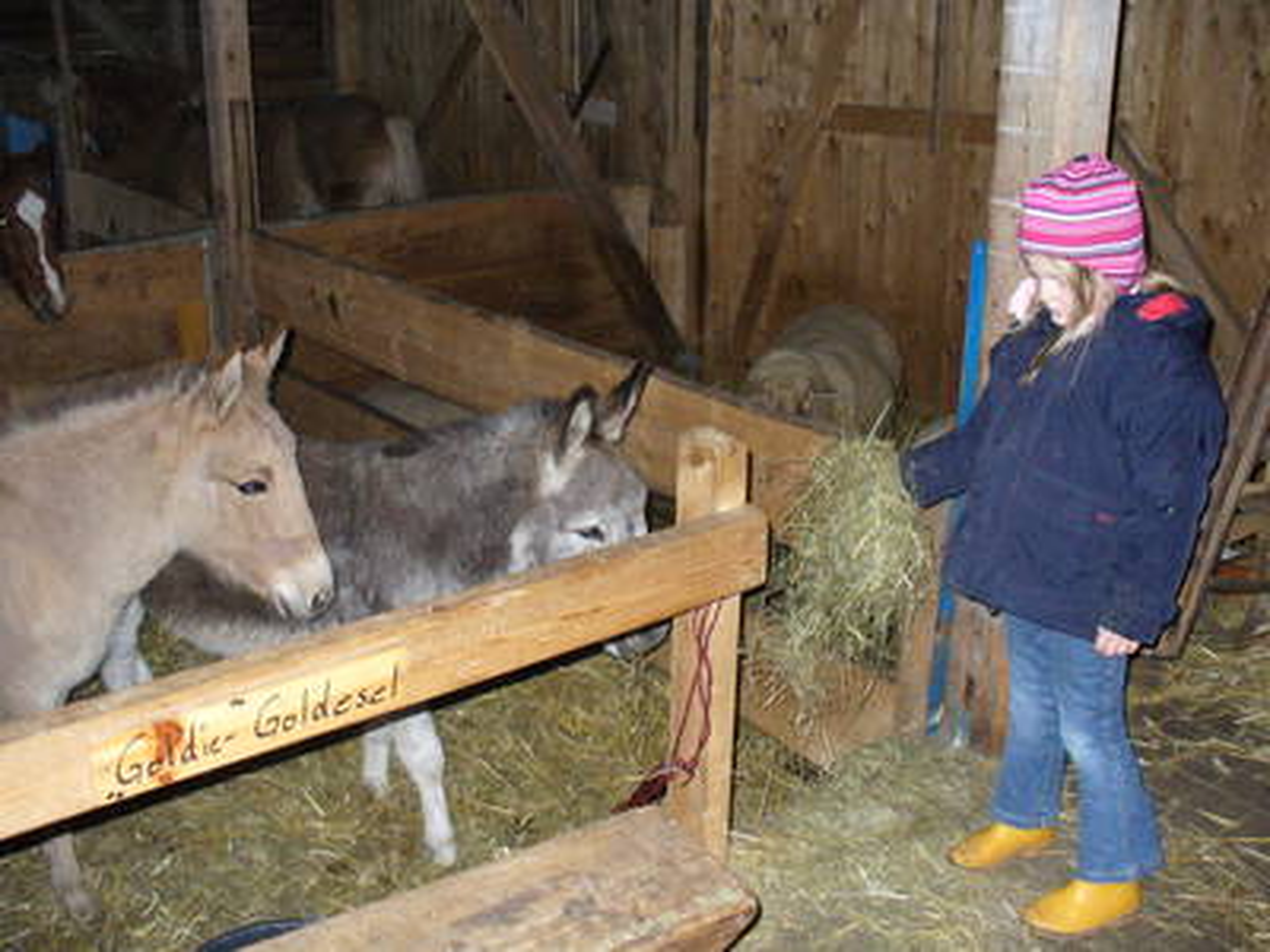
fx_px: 1357
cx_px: 635
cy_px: 476
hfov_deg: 50.1
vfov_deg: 38.7
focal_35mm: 37
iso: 400
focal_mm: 6.1
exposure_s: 1/60
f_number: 2.8
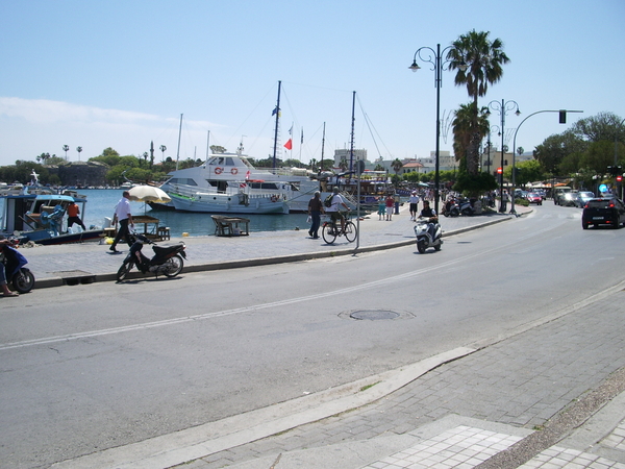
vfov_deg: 40.7
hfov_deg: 52.6
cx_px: 312
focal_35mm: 35
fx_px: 632
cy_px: 234
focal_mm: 5.8
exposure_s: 1/1000
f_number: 4.3
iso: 100
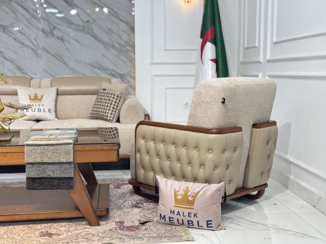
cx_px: 163
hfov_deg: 39.7
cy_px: 122
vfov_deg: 30.3
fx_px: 452
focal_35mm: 48
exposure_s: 1/155
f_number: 1.78
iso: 64
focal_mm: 6.76
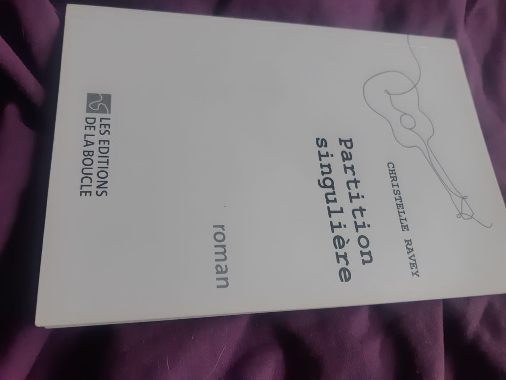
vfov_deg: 53.1
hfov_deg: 67.3
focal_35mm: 26
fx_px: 380
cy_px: 190
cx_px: 253
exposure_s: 1/50
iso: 200
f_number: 1.7
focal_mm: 3.93
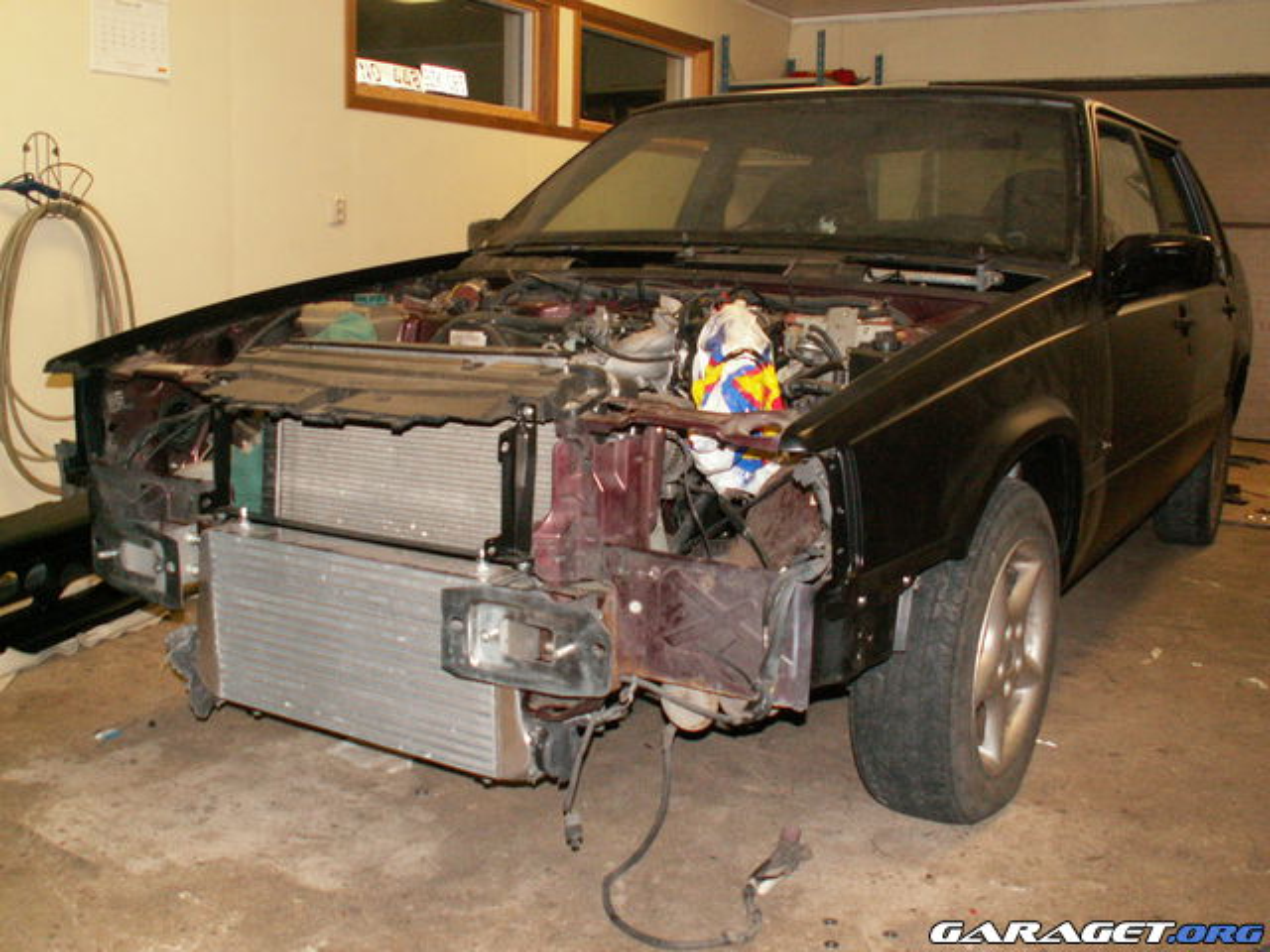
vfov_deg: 40.7
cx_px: 635
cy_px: 476
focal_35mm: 35
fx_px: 1284
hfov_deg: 52.6
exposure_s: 1/40
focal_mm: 5.86
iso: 160
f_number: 2.8
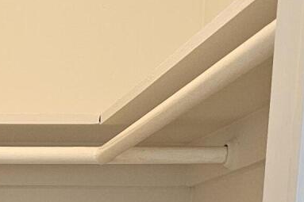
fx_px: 1055
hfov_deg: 15.4
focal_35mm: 125
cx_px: -127
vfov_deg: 9.7
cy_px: 486
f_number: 1.7
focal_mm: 6.3
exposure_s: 1/120
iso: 200
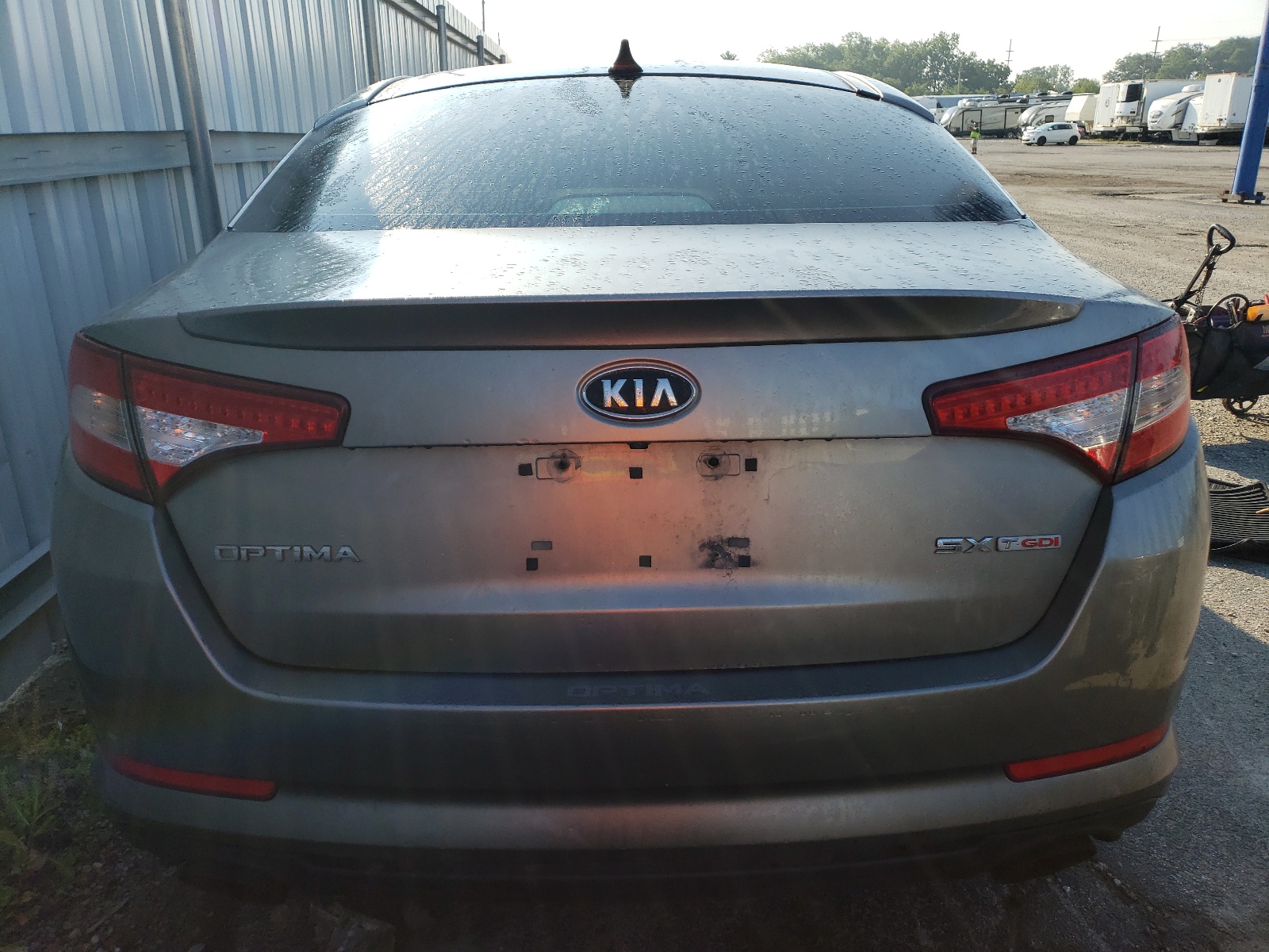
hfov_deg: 67.3
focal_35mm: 26
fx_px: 953
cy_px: 476
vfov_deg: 53.1
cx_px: 634
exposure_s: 1/2000
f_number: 1.5
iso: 50
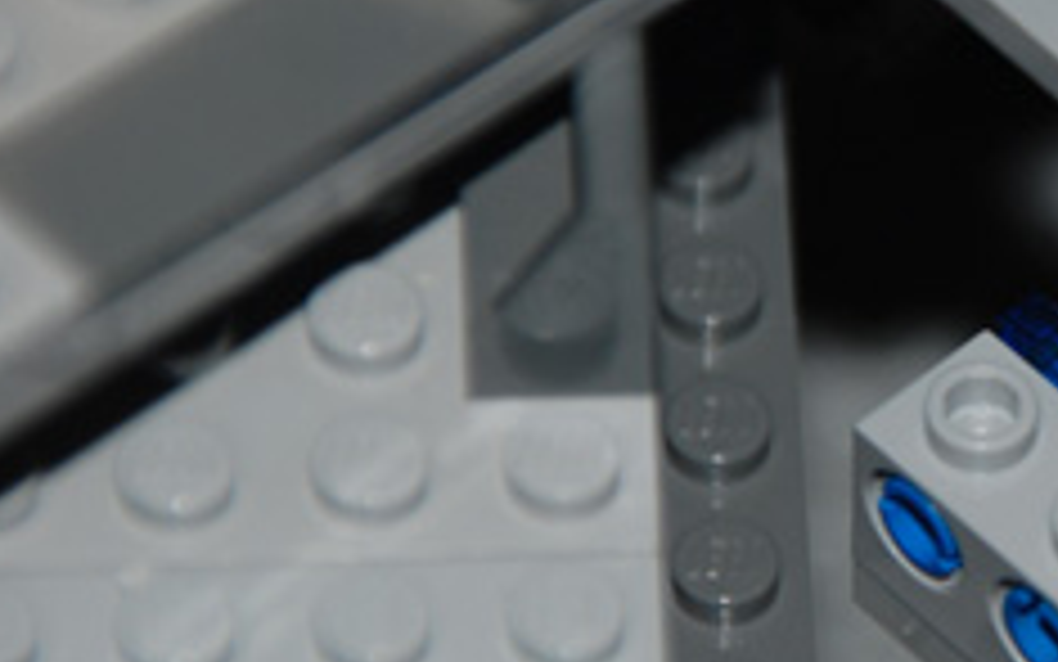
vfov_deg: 1.8
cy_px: 279
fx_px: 20890
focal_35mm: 724
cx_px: 1297
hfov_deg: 2.9
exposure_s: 1/125
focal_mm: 185
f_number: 6
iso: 200
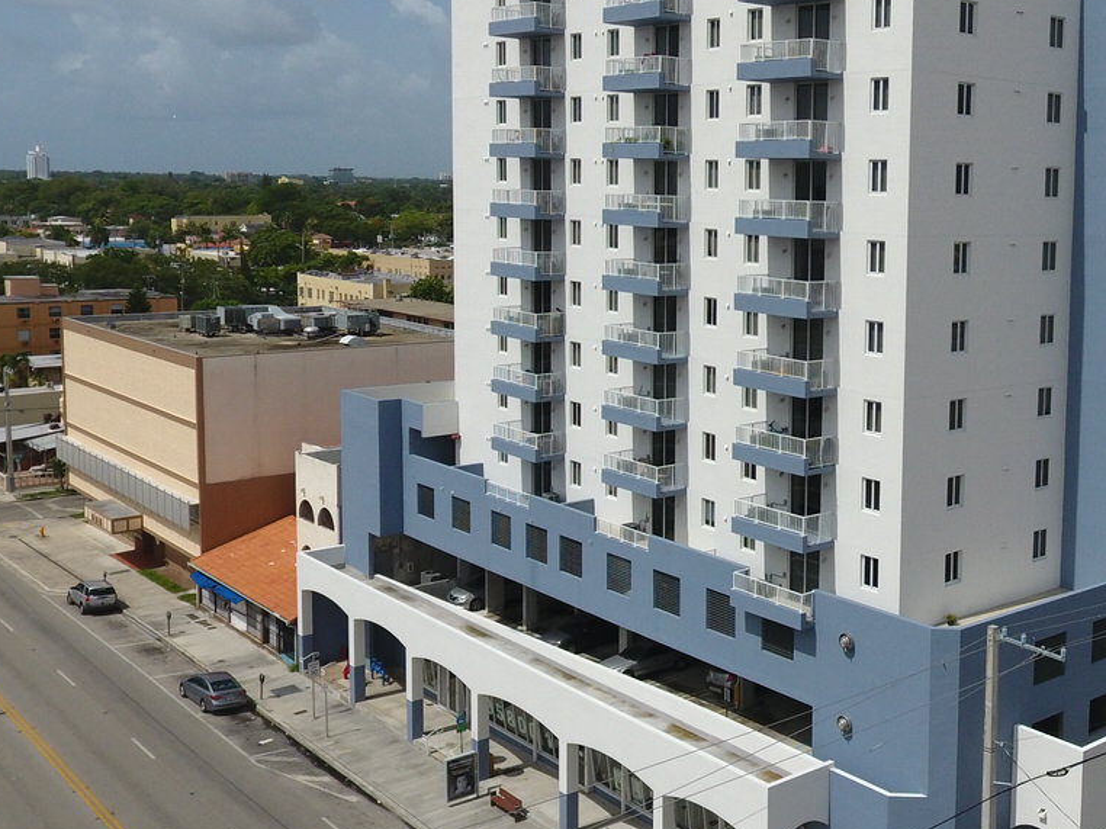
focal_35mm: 42
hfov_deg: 42.5
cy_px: 338
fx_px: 1342
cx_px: 909
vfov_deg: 34.2
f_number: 2.8
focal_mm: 3.61
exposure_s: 1/4000
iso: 200
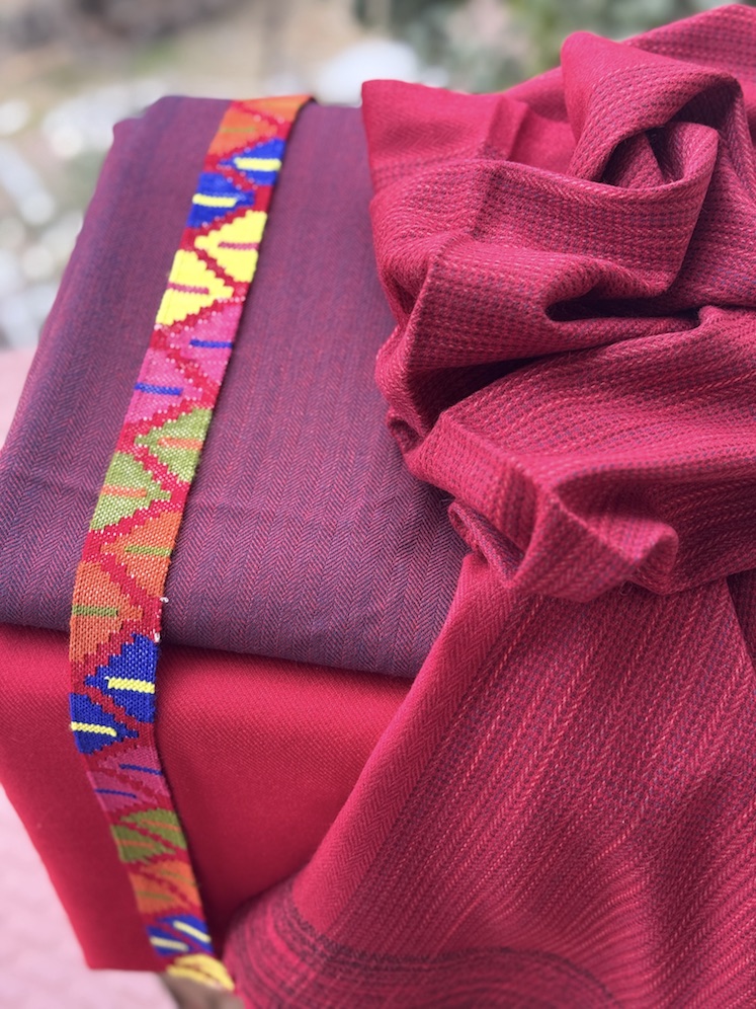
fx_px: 1398
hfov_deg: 30.3
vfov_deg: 39.7
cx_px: 378
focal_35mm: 48
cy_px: 504
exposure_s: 1/171
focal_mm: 6.76
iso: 80
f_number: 1.78
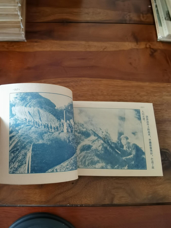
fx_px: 178
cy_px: 114
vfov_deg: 65.3
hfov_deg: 51.4
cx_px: 86
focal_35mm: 27
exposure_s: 1/20
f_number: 2.2
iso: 640
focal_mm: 2.26
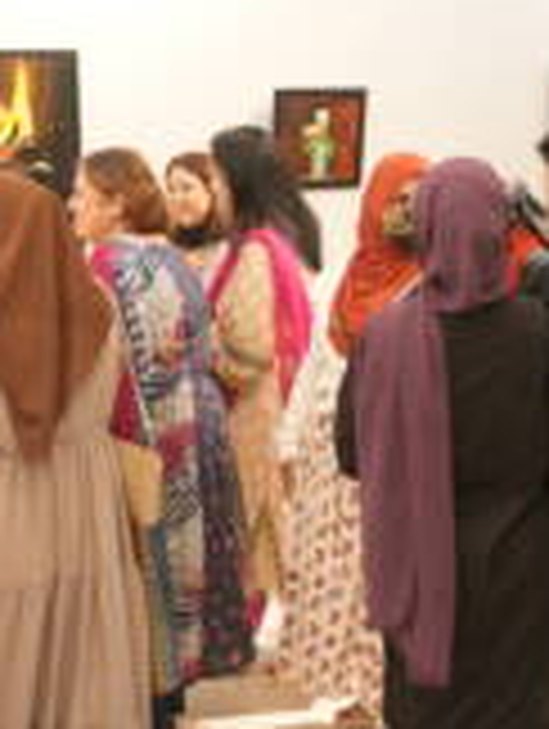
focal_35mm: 68
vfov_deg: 28.5
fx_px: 1434
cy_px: 376
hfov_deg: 21.6
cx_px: 369
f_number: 3.5
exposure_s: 1/100
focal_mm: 28
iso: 1250
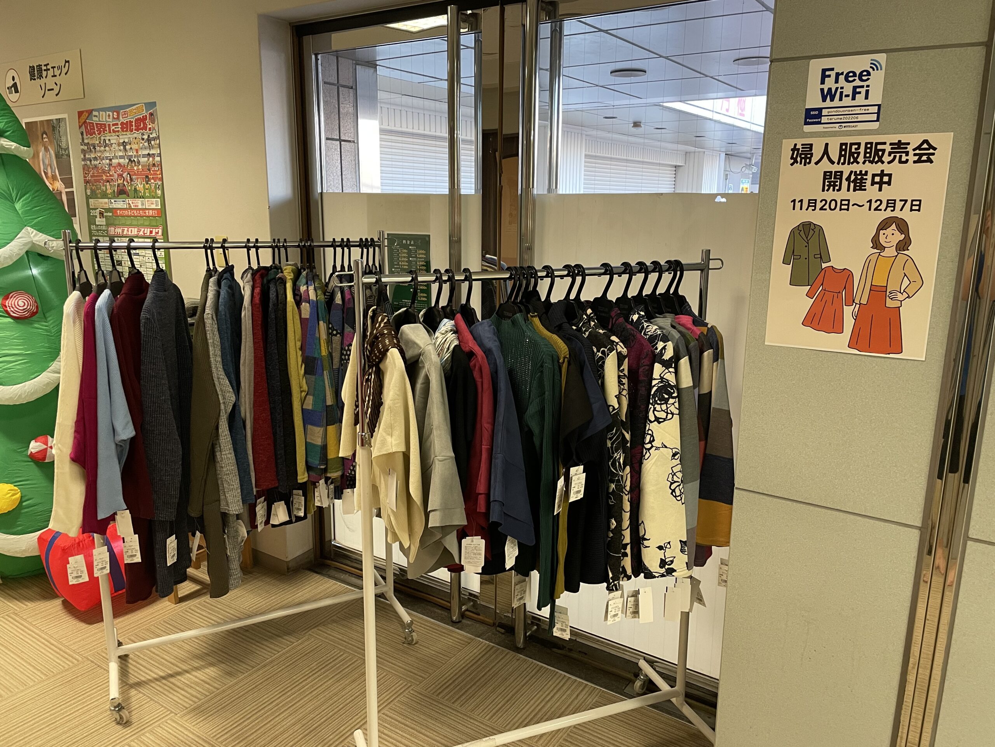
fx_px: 747
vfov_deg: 53.1
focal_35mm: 26
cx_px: 498
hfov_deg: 67.3
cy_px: 374
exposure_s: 1/60
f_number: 1.6
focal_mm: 4.2
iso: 160
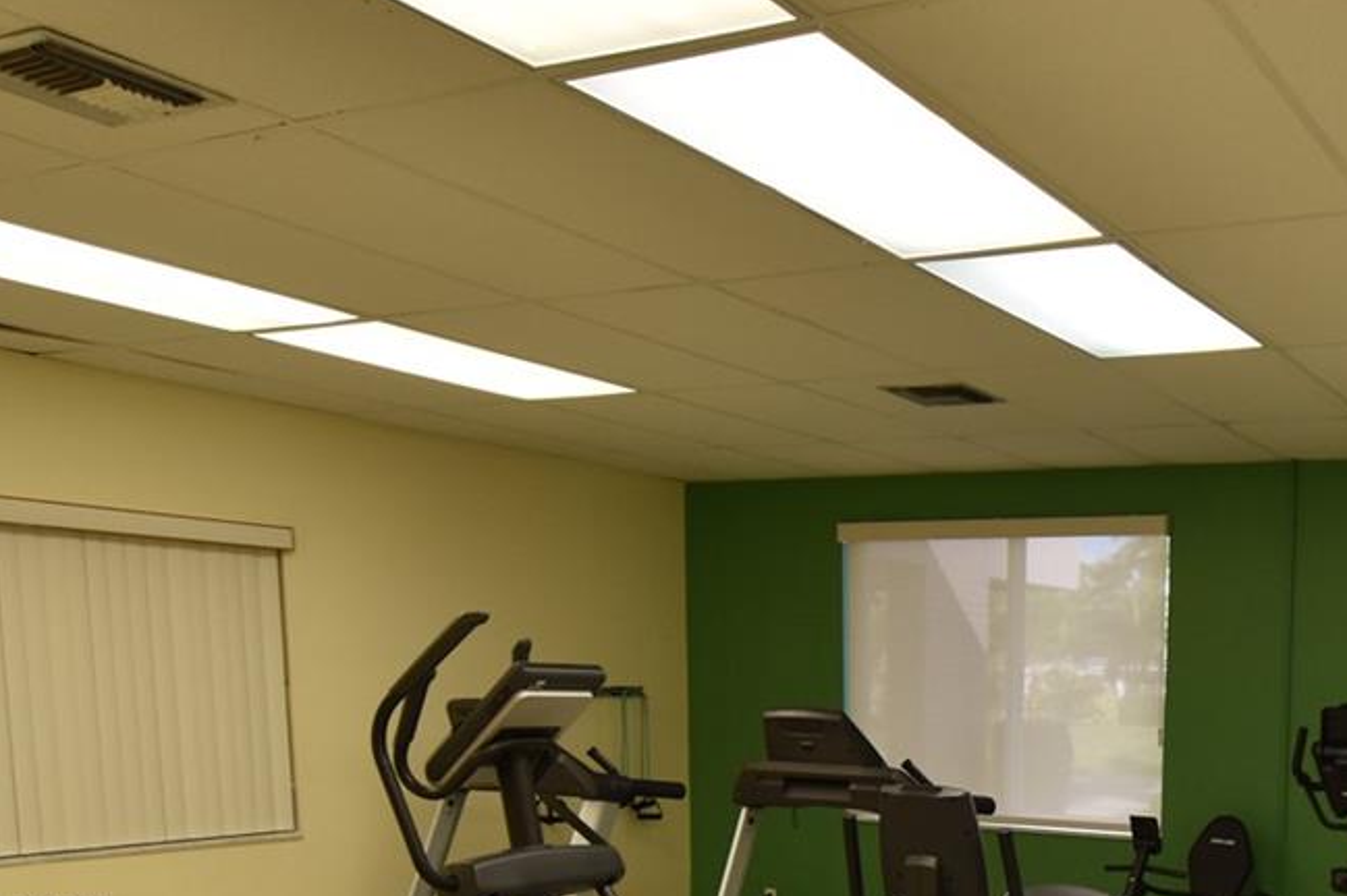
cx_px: 1108
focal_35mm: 37
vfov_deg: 32.7
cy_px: 919
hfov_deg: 48.5
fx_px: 1384
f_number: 5.6
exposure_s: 1/125
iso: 400
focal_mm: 10
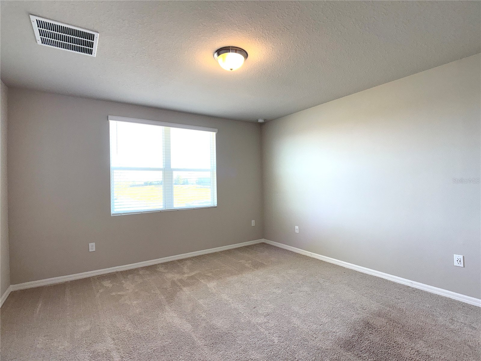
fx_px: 333
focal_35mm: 24
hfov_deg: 71.6
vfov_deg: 56.8
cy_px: 180
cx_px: 240
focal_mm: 6.76
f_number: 1.78
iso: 80
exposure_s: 1/228
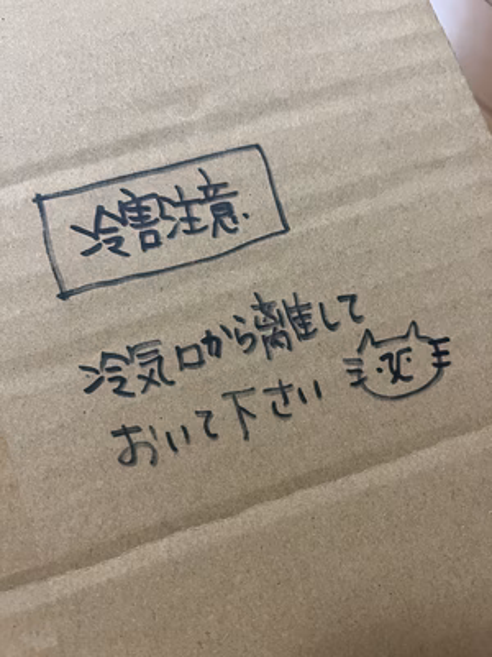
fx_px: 493
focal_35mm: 26
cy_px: 328
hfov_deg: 53.1
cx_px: 246
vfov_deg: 67.3
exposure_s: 1/50
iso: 250
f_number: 1.6
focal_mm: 5.1
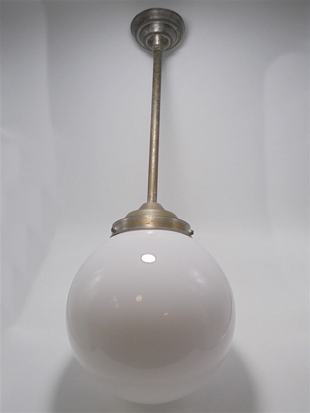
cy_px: 206
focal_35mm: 34
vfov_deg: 54.0
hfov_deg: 41.8
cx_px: 155
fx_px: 406
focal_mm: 6.1
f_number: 4
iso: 100
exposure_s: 1/80
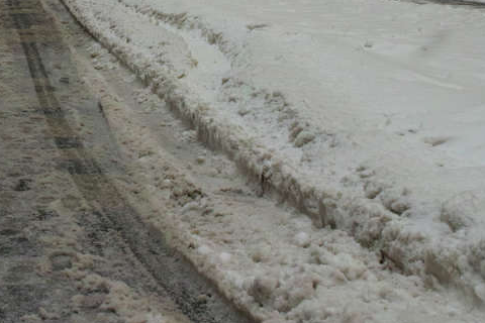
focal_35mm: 105
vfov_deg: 12.7
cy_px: -76
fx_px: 1414
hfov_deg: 18.9
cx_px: -4
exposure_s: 1/100
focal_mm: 28
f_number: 8
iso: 200
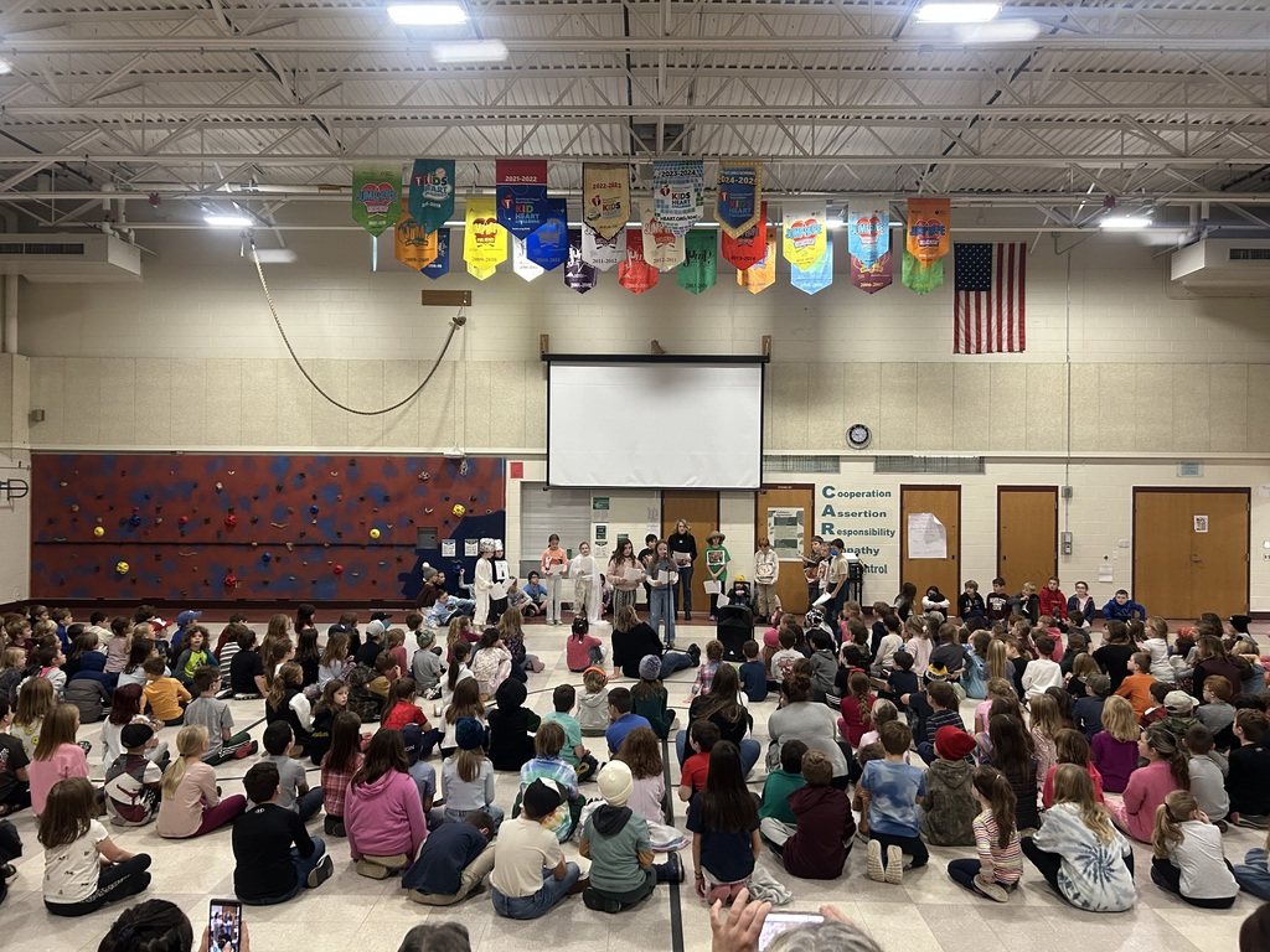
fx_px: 954
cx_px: 635
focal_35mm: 26
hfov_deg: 67.3
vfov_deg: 53.1
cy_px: 476
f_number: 1.5
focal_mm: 5.7
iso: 250
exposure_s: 1/60
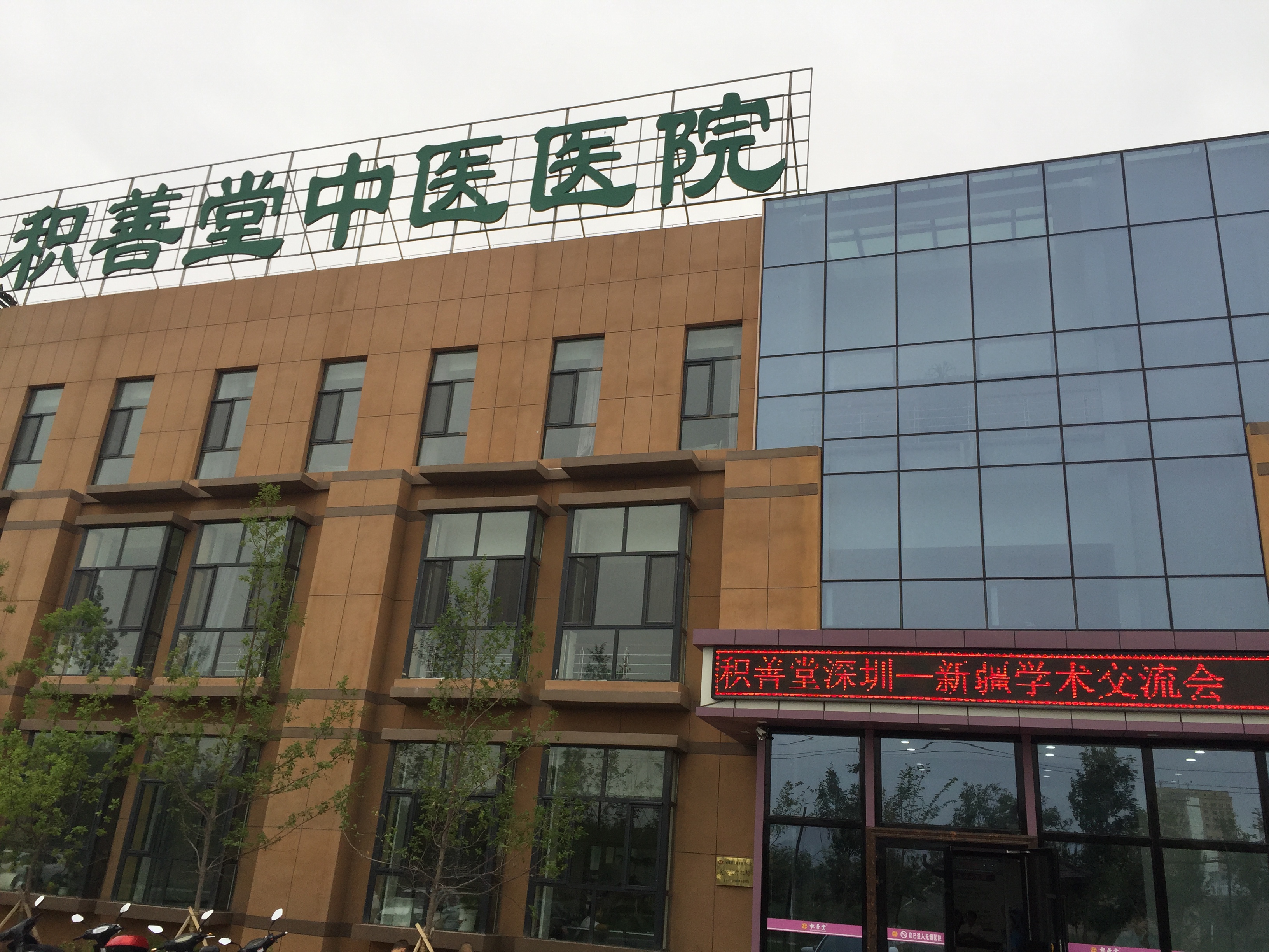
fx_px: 1063
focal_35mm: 29
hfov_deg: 61.7
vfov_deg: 48.2
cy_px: 476
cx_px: 634
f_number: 2.2
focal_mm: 4.15
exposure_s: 1/534
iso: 32
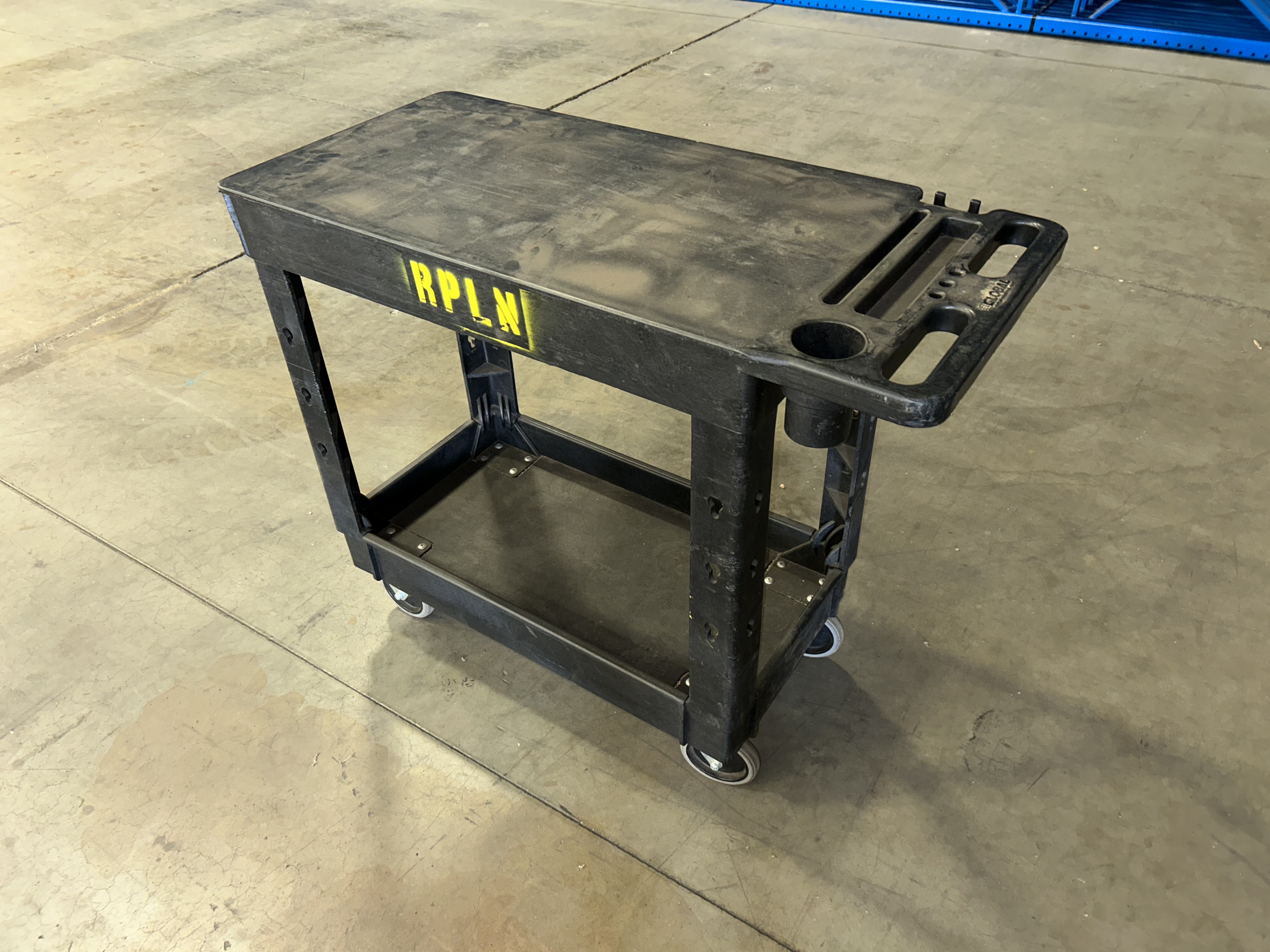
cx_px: 635
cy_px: 476
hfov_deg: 67.3
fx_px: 954
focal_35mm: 26
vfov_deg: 53.1
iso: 64
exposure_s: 1/15
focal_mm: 5.7
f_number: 1.5
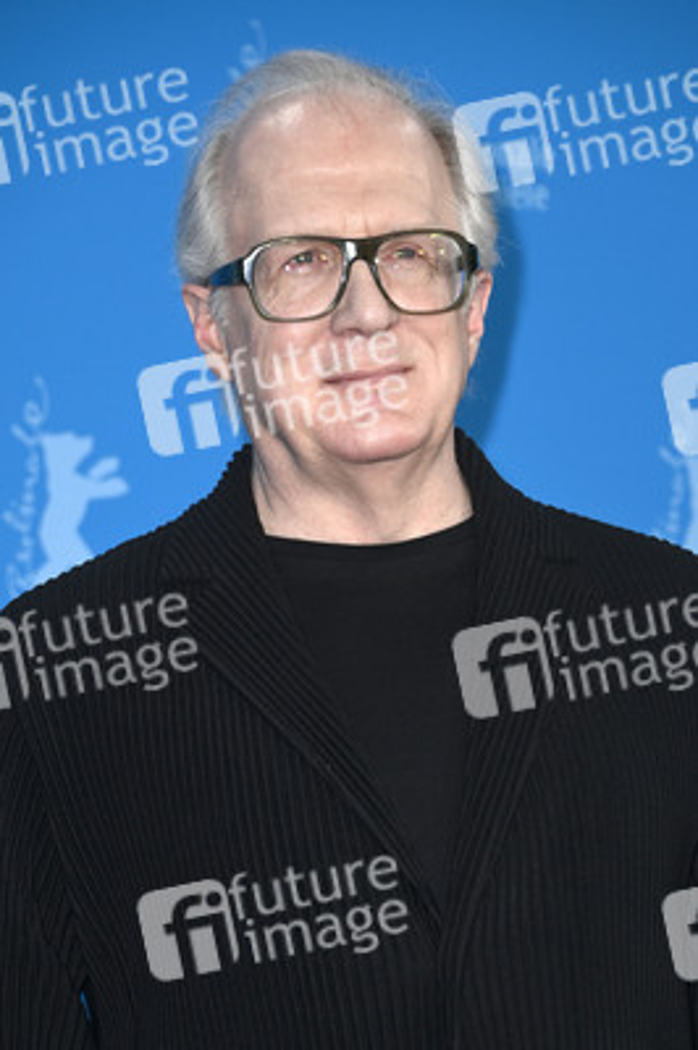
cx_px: 349
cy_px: 525
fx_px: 4952
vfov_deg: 12.1
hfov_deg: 8.1
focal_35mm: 170
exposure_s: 1/250
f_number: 5.6
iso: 800
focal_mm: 170
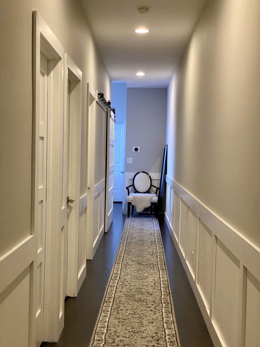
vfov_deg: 36.8
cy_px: 174
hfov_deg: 28.0
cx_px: 130
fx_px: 521
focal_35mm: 52
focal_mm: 6
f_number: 2
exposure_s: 1/60
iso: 320
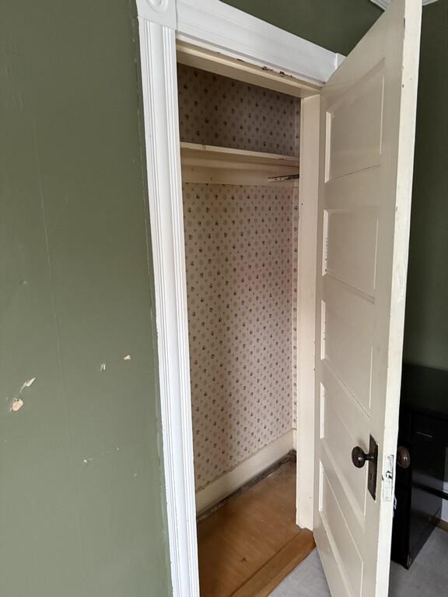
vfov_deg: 71.6
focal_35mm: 24
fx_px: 414
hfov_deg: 56.8
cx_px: 224
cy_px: 298
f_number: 1.78
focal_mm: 6.76
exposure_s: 1/48
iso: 800
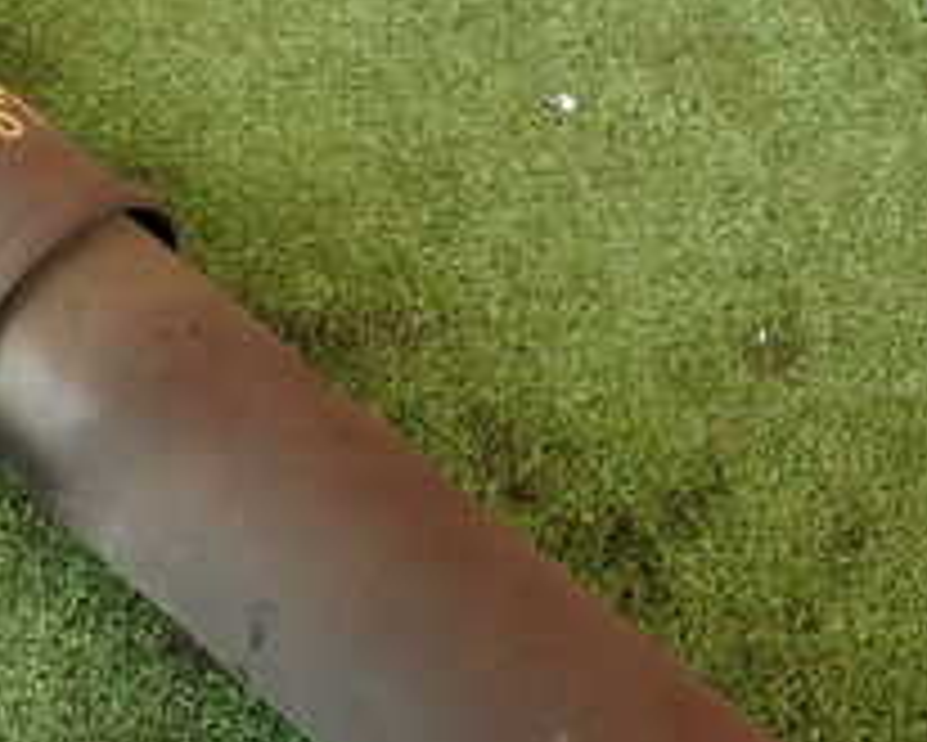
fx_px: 1949
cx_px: 333
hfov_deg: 26.6
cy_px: 495
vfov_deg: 21.5
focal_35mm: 71
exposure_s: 1/80
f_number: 2.8
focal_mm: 4.5
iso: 100
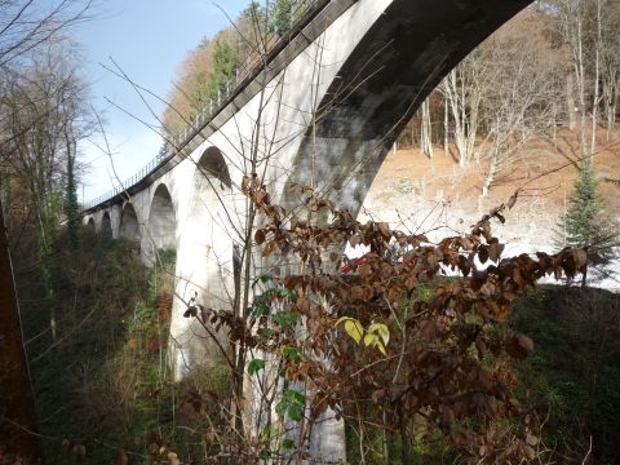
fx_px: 573
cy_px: 232
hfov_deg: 56.8
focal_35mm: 32
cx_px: 310
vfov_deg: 44.2
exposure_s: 1/160
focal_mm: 5.2
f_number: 4
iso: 100
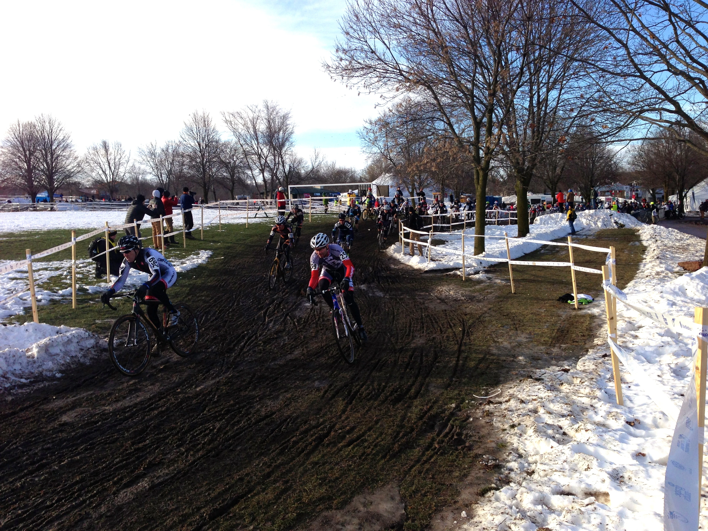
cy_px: 266
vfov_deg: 42.9
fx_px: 675
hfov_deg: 55.4
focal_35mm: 33
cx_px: 354
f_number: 2.4
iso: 50
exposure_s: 1/1022
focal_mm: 4.13
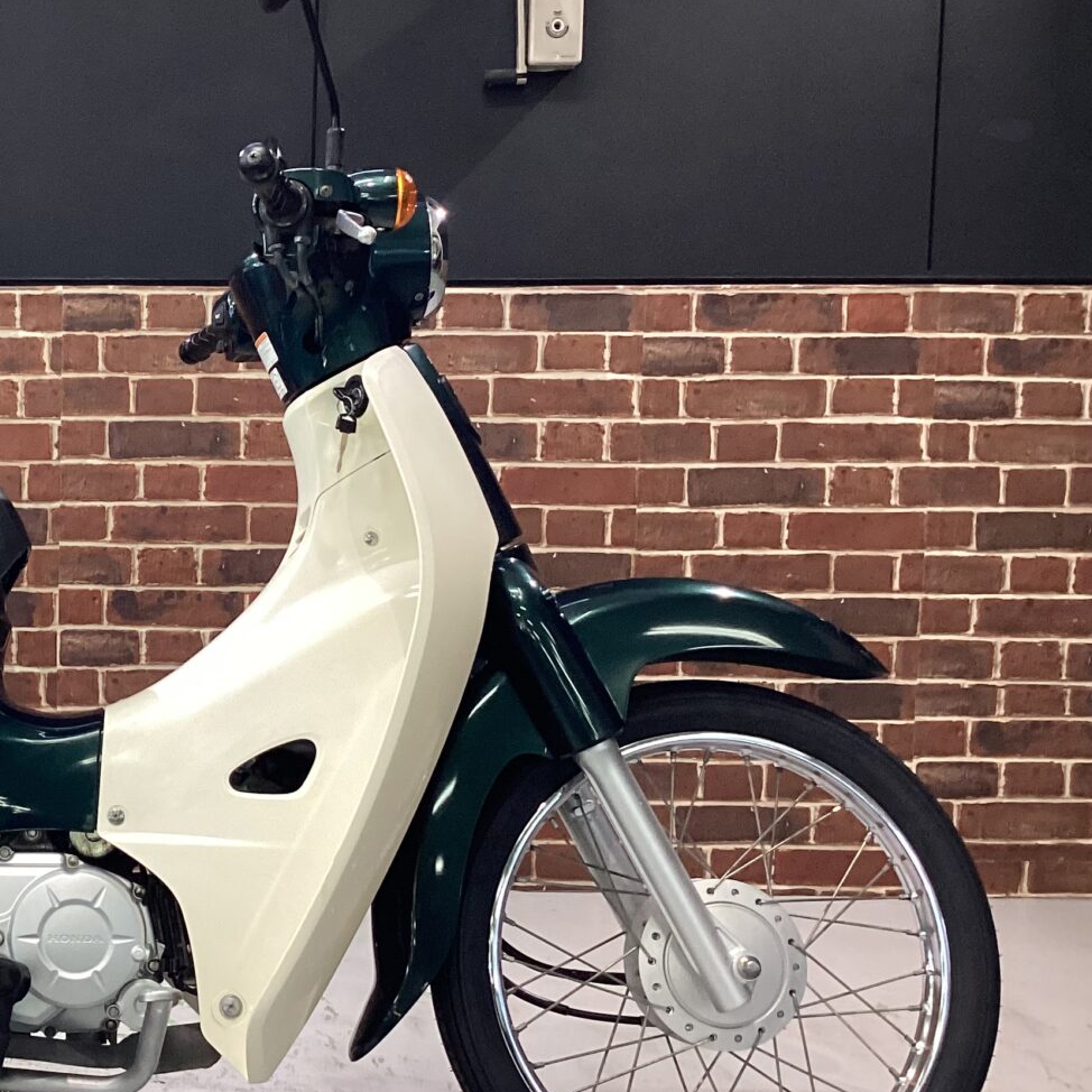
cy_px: 552
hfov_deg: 29.8
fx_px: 1927
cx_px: 36
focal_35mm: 54
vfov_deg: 31.6
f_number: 2.4
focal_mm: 3.3
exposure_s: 1/60
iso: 160
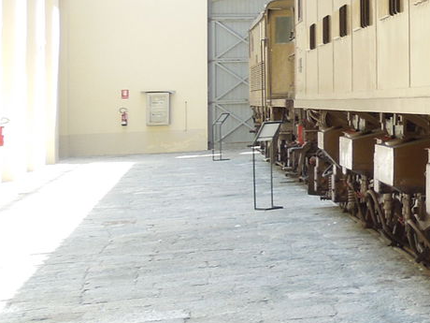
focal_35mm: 87
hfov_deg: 18.9
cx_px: 698
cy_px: 14
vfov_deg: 16.7
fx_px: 1081
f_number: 3.3
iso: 100
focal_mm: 4.5
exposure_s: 1/60
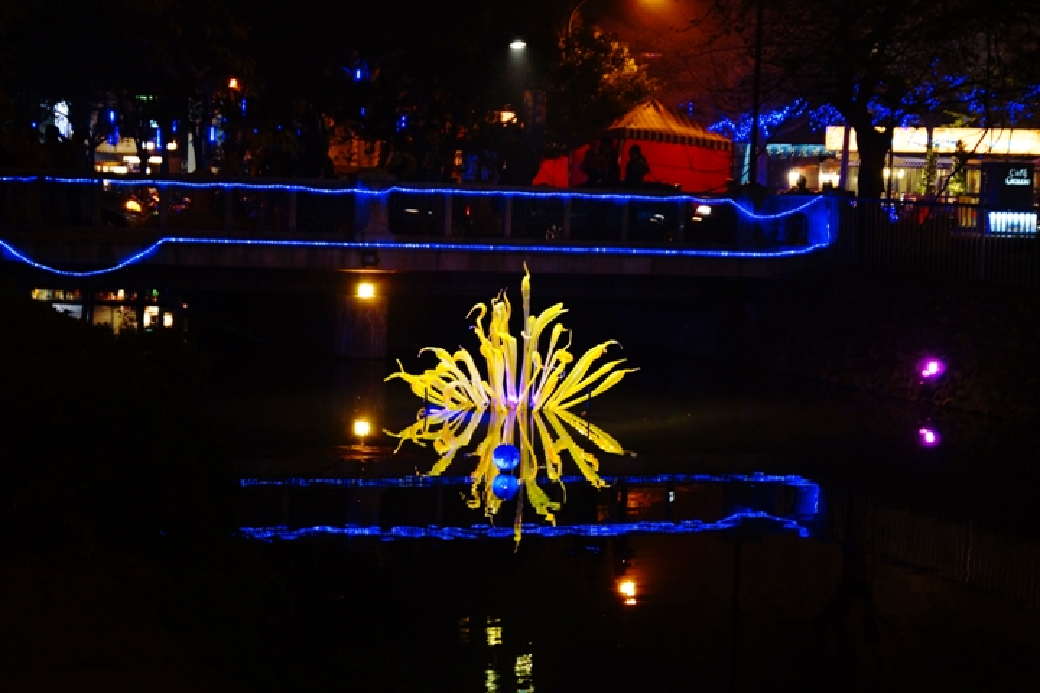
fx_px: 2166
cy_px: 346
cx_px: 520
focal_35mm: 75
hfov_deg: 27.0
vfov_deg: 18.2
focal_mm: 50
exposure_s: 1/20
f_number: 2.8
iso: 800
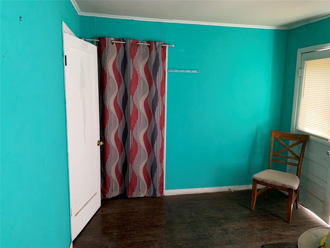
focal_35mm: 26
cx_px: 165
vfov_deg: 53.1
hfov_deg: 67.3
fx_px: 248
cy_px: 124
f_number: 1.8
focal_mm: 4.25
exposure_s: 1/60
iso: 320
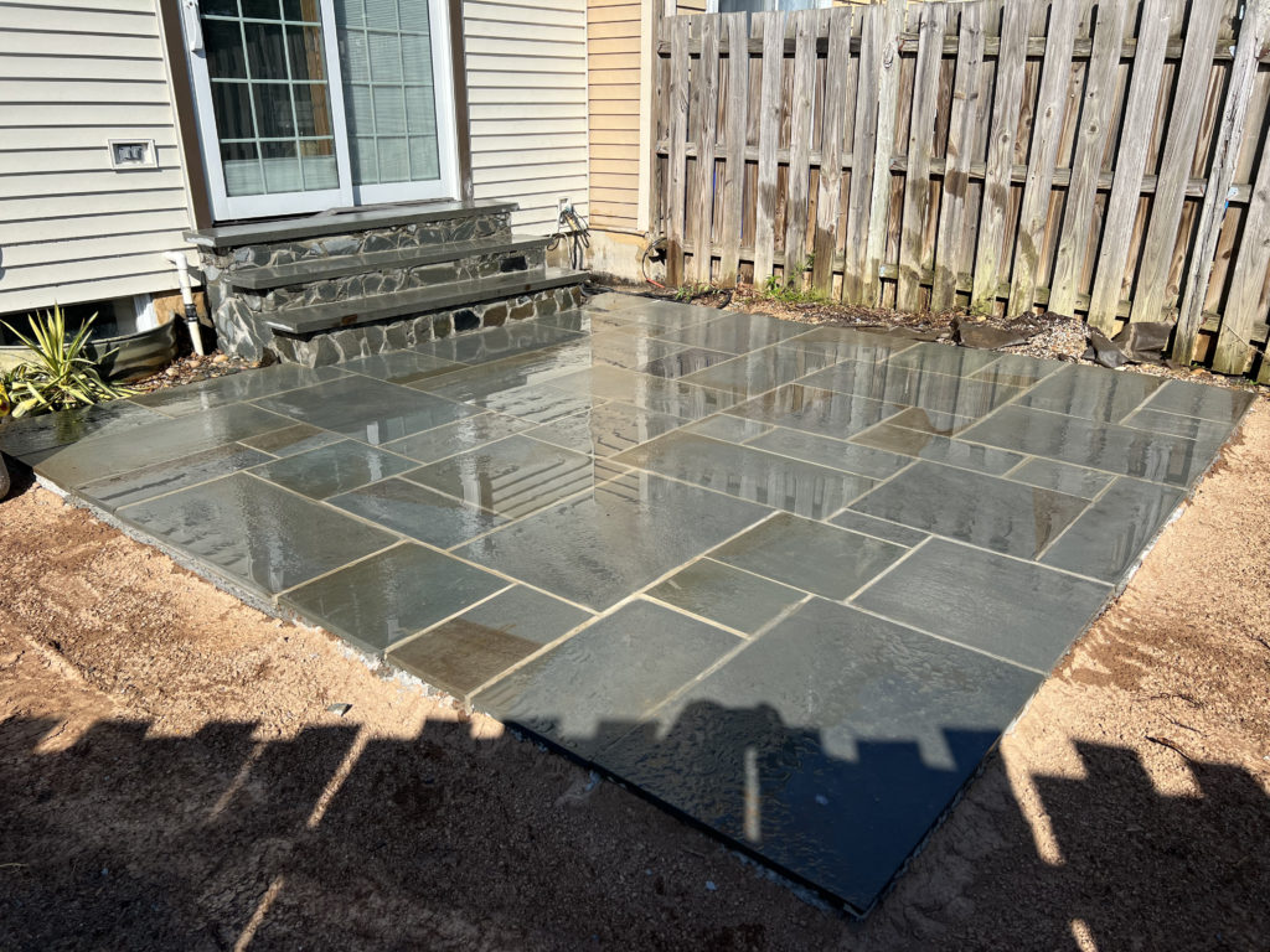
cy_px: 476
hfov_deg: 67.3
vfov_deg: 53.1
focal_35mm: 26
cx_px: 635
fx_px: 954
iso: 50
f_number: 1.5
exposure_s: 1/3968
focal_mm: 5.7
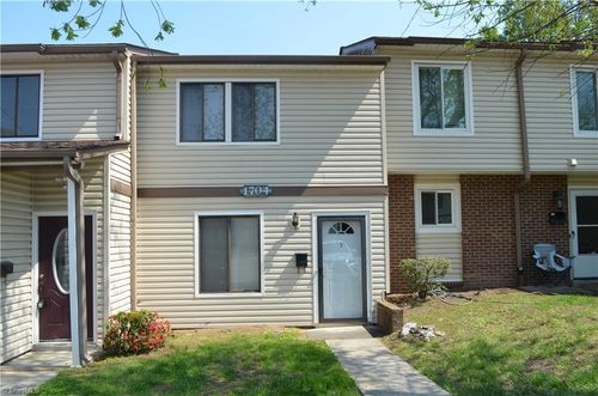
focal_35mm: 30
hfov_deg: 62.0
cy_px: 198
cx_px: 299
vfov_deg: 43.4
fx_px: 497
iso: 160
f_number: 8
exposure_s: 1/250
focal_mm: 20
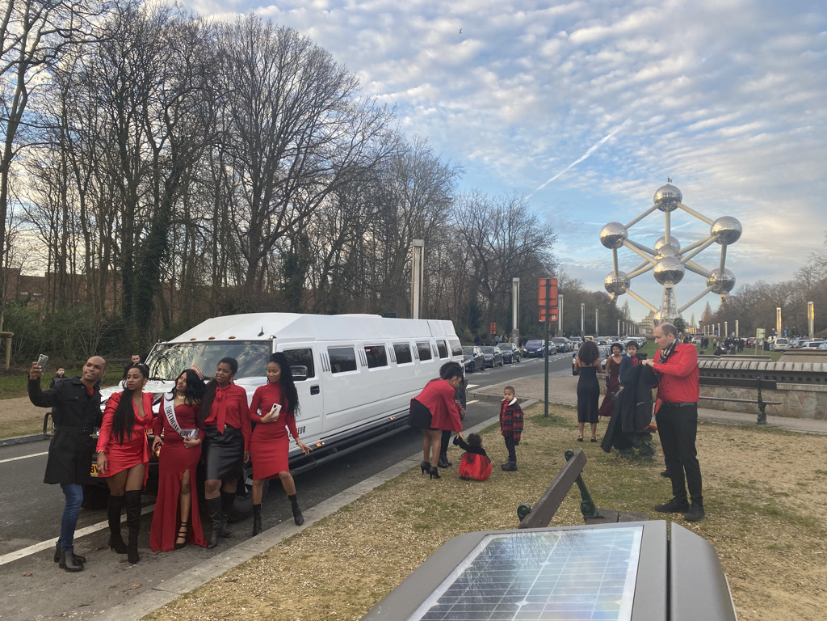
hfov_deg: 67.3
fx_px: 621
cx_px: 414
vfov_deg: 53.1
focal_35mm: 26
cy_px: 310
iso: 32
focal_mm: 4.25
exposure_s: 1/222
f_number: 1.8
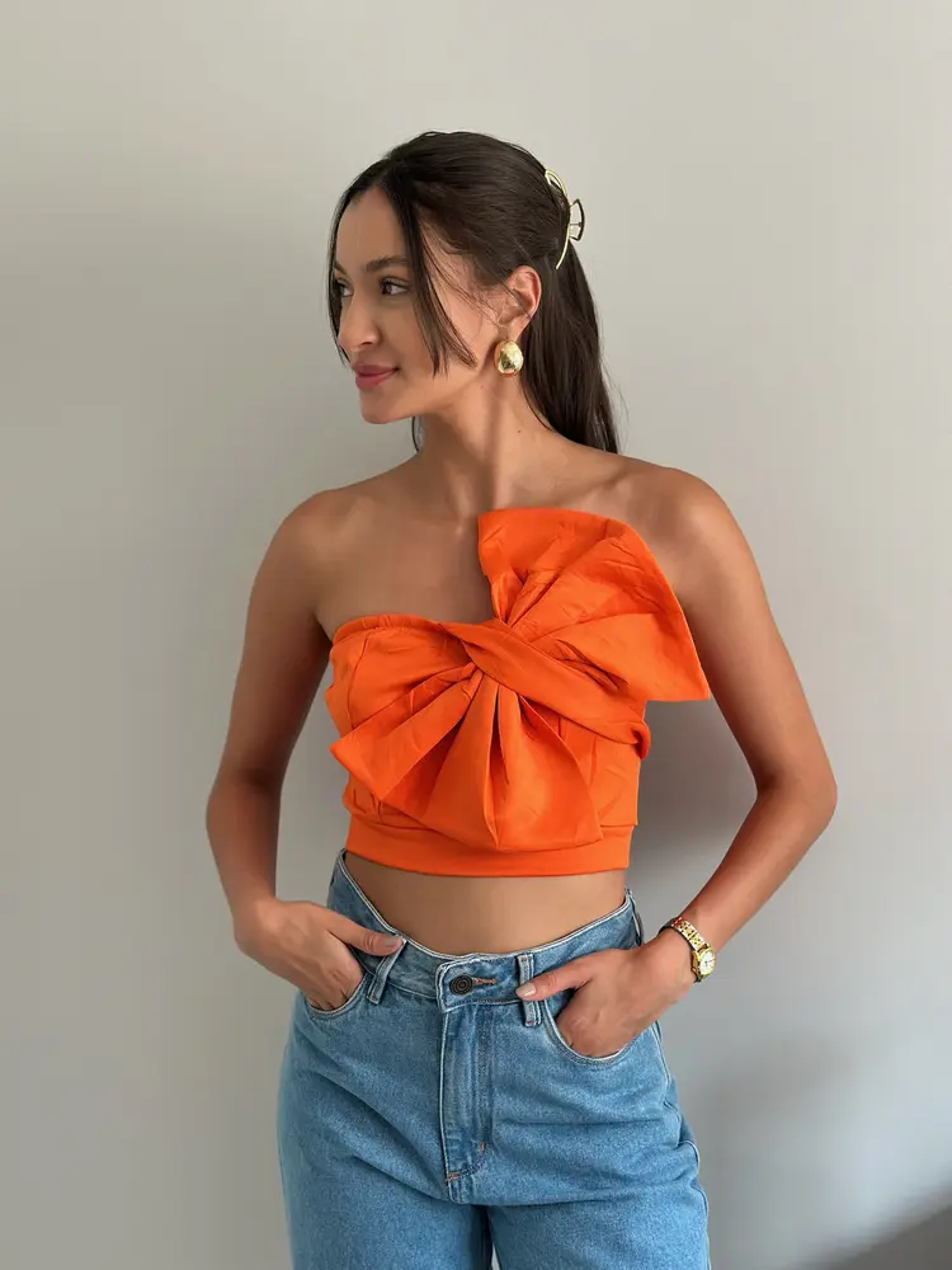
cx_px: 476
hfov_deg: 30.3
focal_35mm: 48
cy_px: 635
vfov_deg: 39.7
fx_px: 1760
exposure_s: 1/170
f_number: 1.78
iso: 125
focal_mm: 6.86
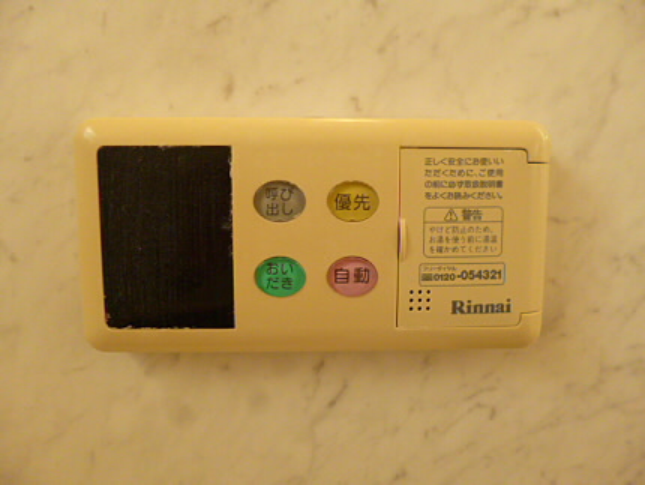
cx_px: 322
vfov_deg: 56.9
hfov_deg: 71.6
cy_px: 242
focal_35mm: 24
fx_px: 447
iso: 400
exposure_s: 1/60
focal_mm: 4.3
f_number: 2.5
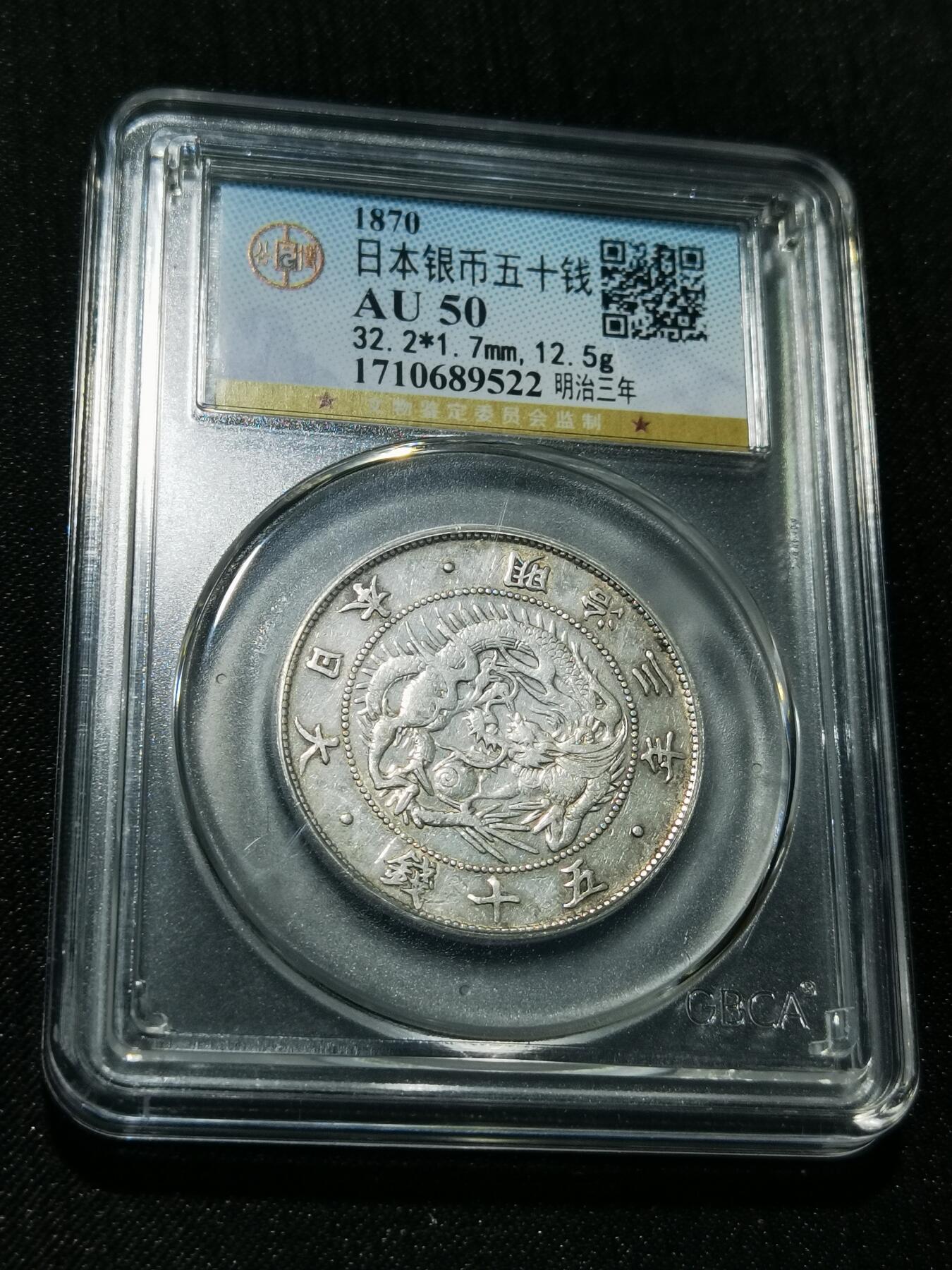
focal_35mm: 67
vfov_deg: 29.0
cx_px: 476
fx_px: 2457
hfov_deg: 21.9
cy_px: 635
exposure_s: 1/100
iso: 64
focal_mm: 6.67
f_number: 1.9
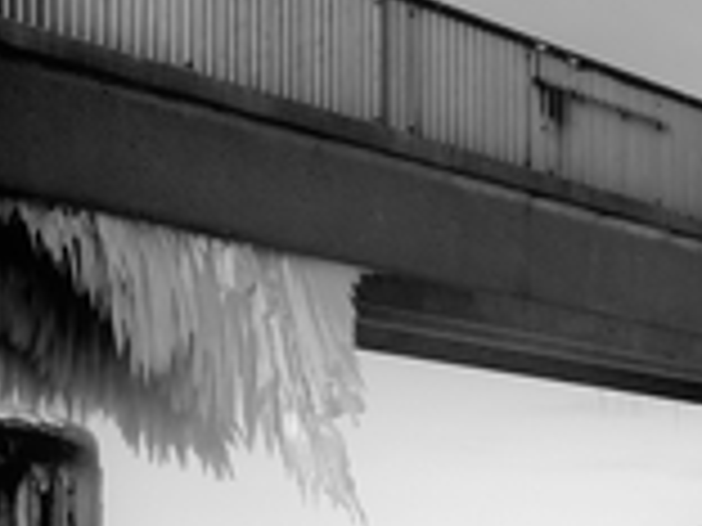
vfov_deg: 13.0
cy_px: 607
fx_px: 2251
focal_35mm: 111
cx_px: 630
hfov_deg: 17.5
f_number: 5.6
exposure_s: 1/2500
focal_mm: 26
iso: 100
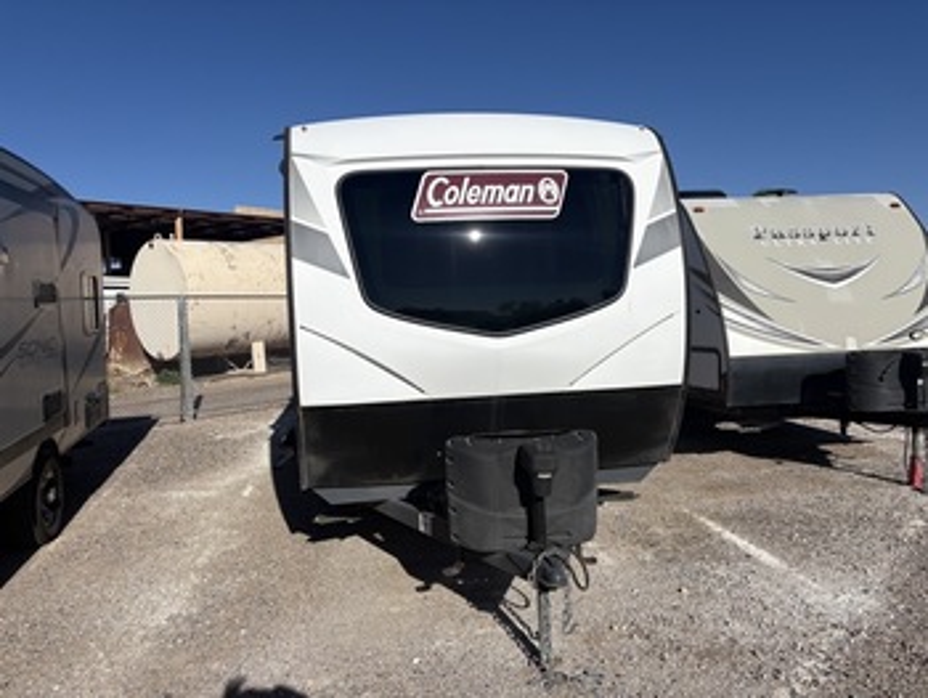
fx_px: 697
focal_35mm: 26
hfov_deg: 67.3
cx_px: 464
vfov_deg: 53.1
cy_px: 349
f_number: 1.6
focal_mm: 5.96
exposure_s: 1/10101
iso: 50
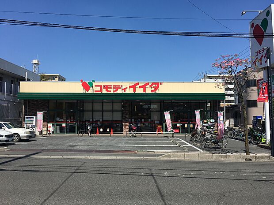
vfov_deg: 48.2
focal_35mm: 29
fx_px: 230
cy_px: 102
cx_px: 137
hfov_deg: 61.7
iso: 25
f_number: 2.2
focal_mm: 4.15
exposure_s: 1/1832
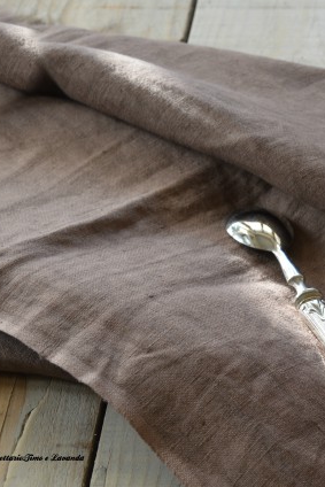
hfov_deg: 11.8
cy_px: 186
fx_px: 1529
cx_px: 405
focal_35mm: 113
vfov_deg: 18.1
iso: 200
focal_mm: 40
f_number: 9
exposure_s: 1/13
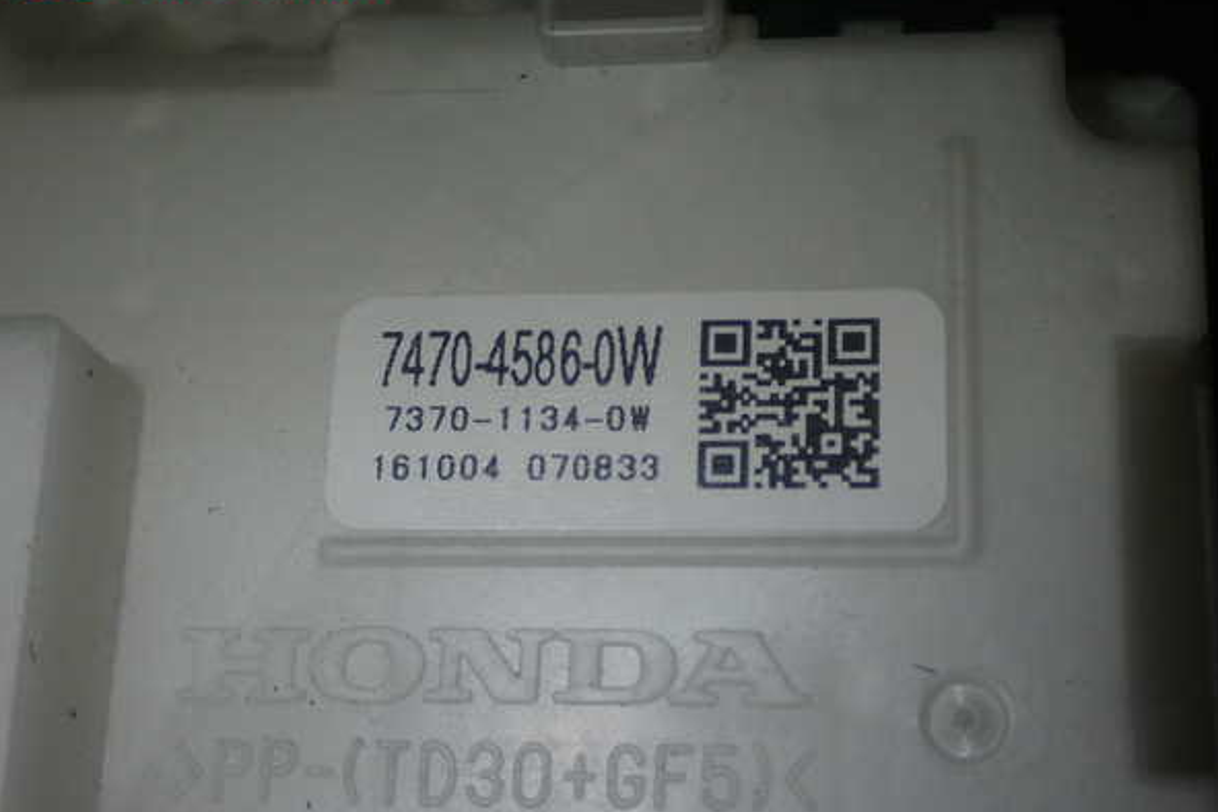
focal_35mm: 57
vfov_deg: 23.8
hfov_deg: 35.1
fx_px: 1928
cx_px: 612
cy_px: 418
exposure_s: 1/50
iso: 200
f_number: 10
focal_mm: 9.65
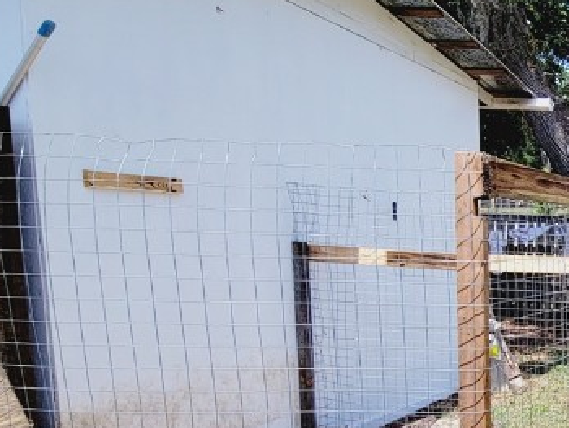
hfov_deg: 33.8
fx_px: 625
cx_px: 756
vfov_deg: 36.6
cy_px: 334
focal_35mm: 38
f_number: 2.2
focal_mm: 2.2
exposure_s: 1/1081
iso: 50
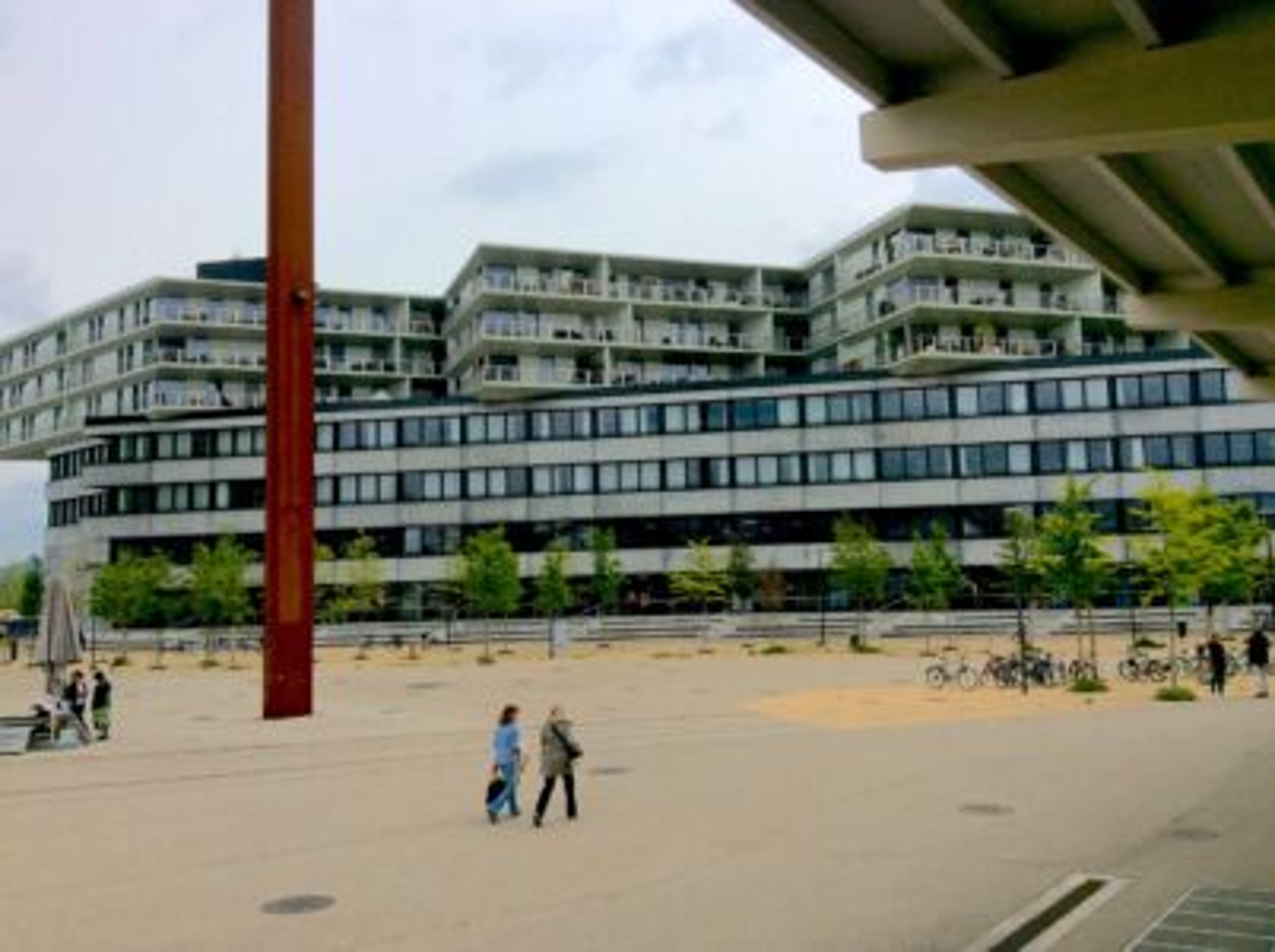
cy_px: 476
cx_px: 638
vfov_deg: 44.0
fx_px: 1177
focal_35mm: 32
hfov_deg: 56.9
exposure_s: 1/2488
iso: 32
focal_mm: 3.3
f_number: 2.4
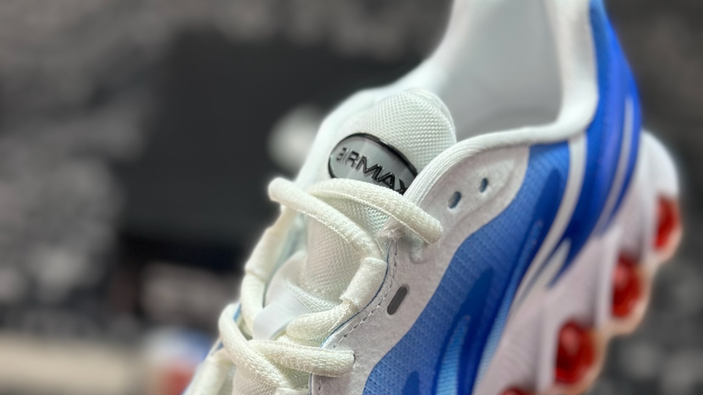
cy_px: 351
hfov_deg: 30.1
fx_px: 1305
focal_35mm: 70
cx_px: 352
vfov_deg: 17.0
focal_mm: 6.86
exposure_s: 1/919
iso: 80
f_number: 1.78
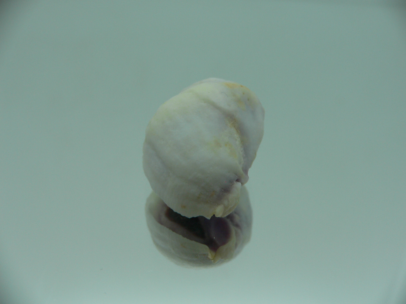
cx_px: 203
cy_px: 152
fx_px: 411
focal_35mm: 35
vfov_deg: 40.7
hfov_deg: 52.6
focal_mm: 4.6
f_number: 2.8
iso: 80
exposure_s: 1/80
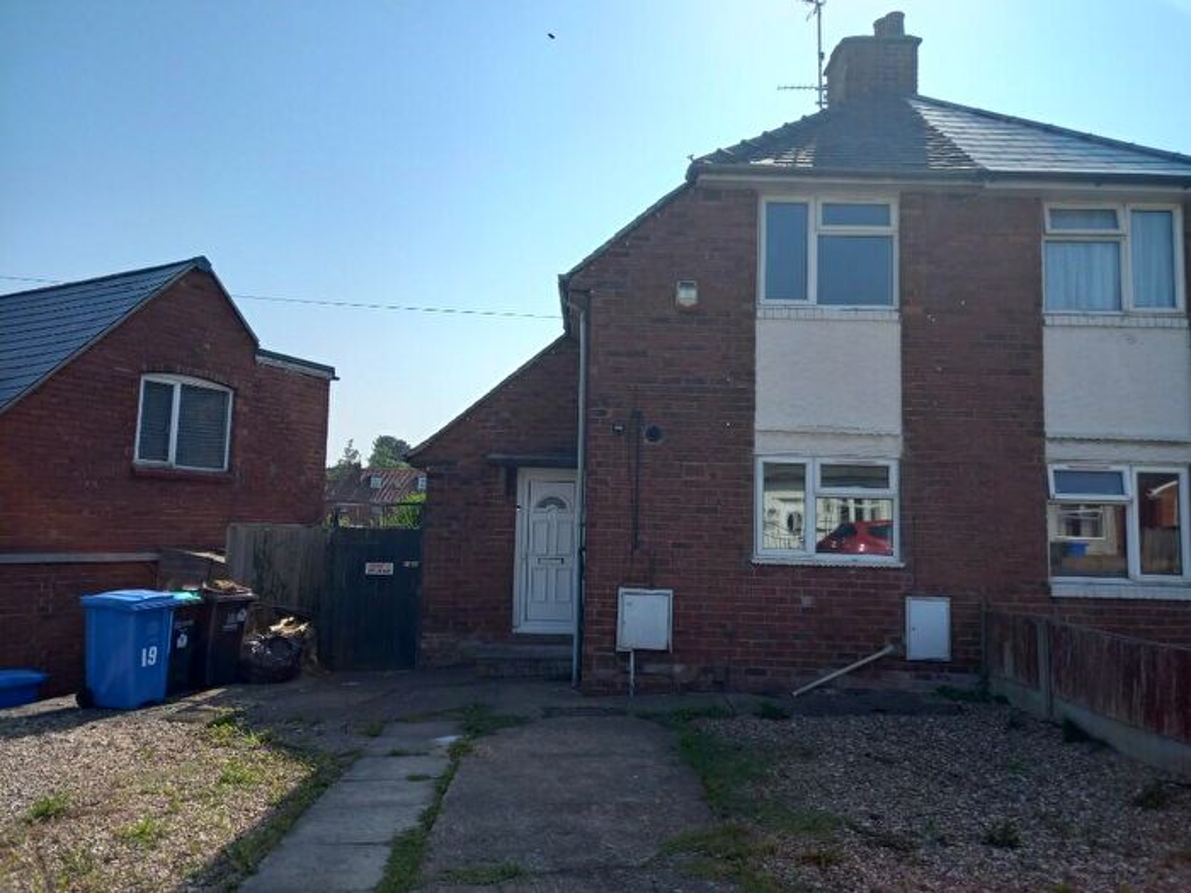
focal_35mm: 25
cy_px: 446
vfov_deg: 54.9
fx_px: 860
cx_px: 596
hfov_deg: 69.4
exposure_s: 1/524
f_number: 2
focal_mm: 4.6
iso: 25
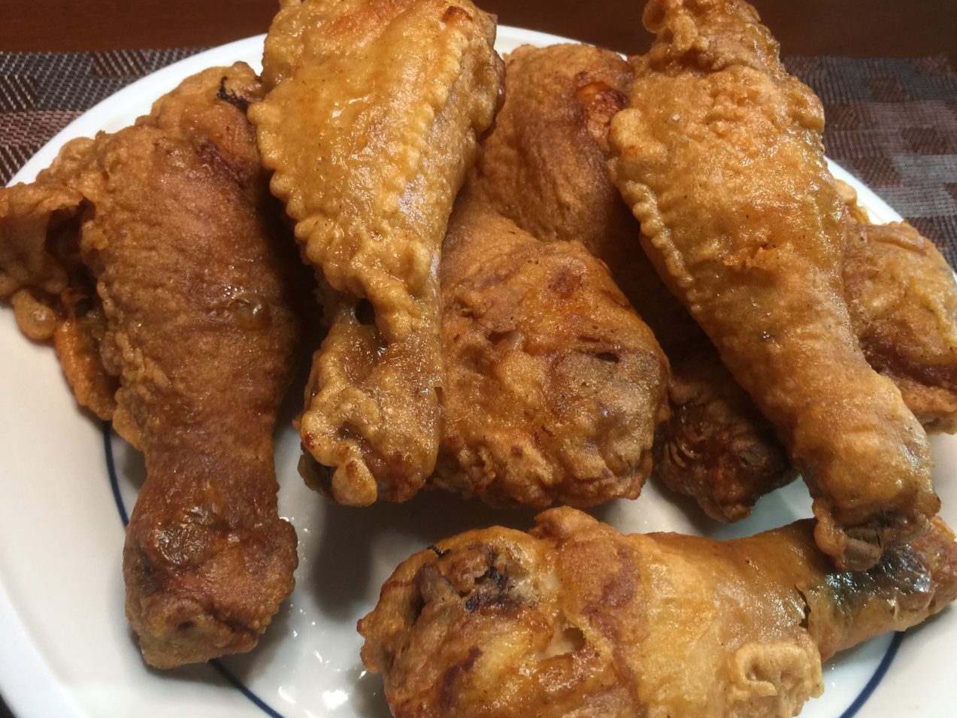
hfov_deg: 52.6
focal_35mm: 35
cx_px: 493
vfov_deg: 40.7
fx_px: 968
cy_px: 384
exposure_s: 1/30
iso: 50
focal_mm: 4.15
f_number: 2.2
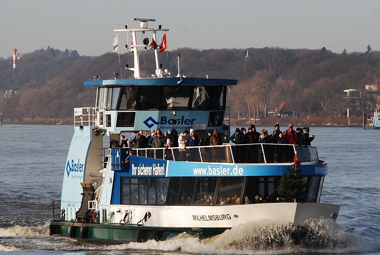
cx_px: 198
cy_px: 129
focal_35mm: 242
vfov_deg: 5.7
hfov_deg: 8.5
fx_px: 2553
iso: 180
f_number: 10
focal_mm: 135
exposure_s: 1/250
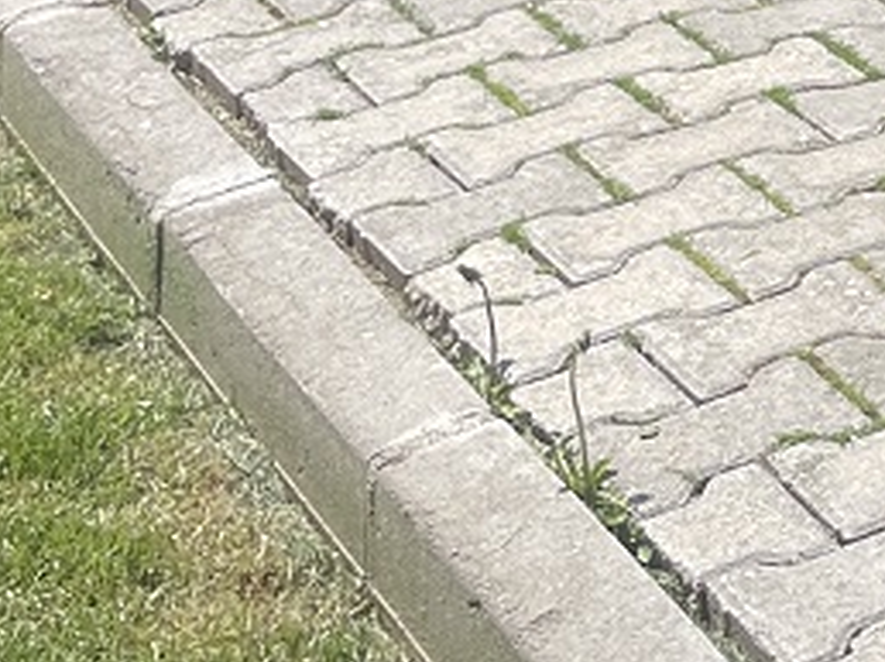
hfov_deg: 13.1
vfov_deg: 10.6
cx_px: 1801
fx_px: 3295
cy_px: -593
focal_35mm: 129
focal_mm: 4.2
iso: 32
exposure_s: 1/1795
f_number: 1.6
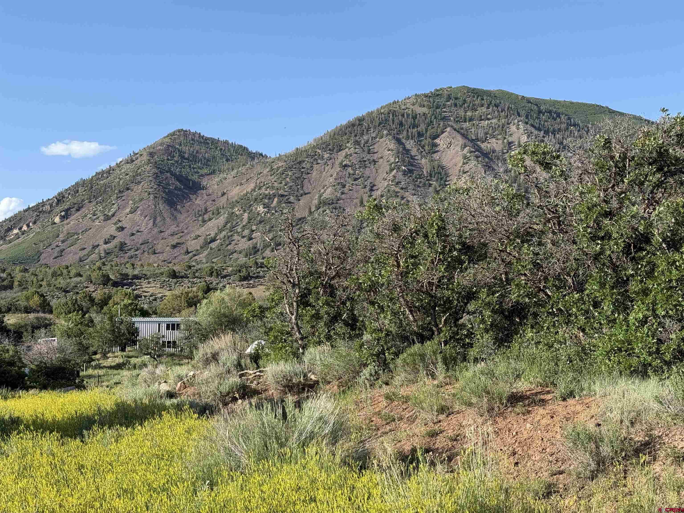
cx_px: 342
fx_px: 948
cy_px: 256
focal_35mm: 48
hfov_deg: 39.7
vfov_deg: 30.3
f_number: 1.78
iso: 64
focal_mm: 6.76
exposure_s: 1/2033
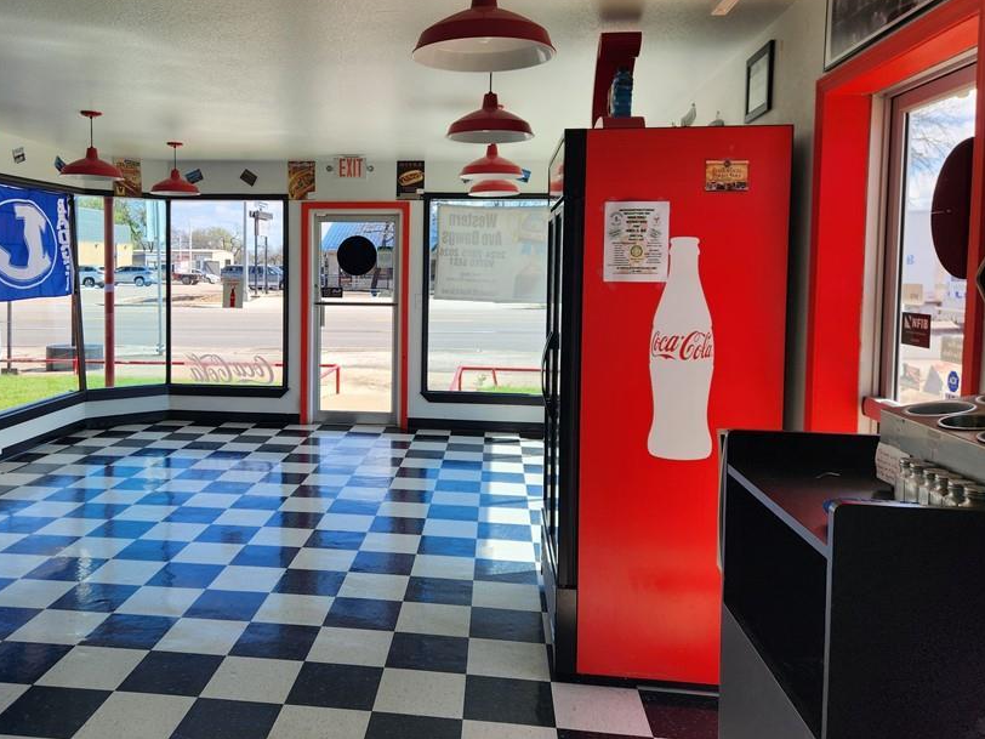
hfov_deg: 60.9
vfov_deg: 48.1
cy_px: 313
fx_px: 825
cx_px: 376
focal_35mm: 29
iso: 20
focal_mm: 5.4
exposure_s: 1/571
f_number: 1.8
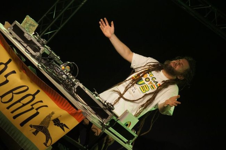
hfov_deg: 19.5
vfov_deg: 13.0
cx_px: 113
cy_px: 75
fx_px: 658
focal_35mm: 105
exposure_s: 1/125
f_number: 4.5
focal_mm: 70
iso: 1600
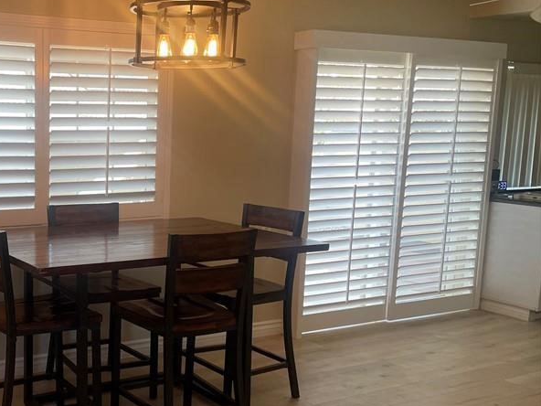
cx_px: 75
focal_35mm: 45
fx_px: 703
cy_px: 219
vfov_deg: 32.2
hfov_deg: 39.6
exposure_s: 1/120
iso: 100
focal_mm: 4.2
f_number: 1.6
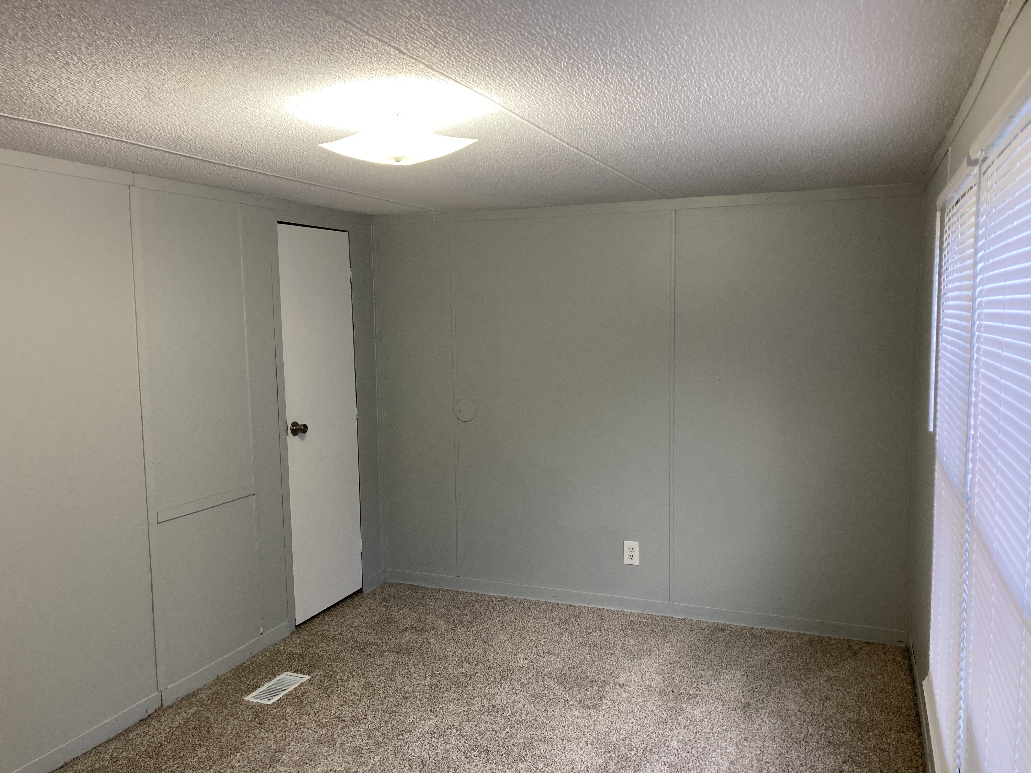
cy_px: 386
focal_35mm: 28
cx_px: 516
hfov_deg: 63.4
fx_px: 834
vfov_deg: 49.7
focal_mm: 3.99
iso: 100
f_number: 1.8
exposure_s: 1/60
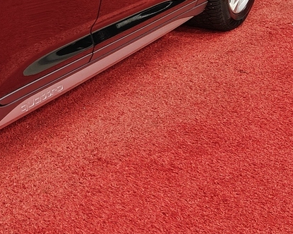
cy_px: 9
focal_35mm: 105
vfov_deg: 14.5
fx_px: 911
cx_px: -214
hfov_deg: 15.9
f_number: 1.8
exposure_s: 1/52
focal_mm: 5.59
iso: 100
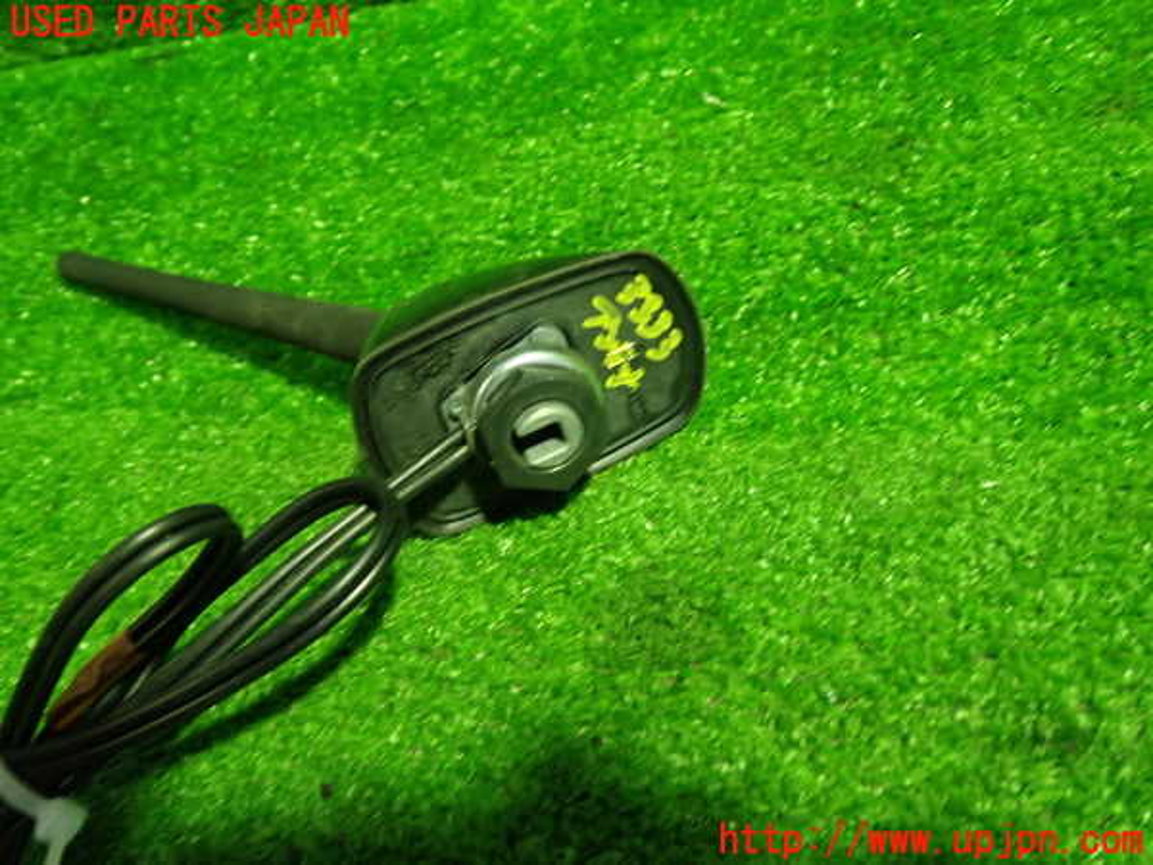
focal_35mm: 32
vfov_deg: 44.2
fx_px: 1066
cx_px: 576
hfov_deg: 56.8
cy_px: 432
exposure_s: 1/30
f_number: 2.4
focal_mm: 5.79
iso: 500
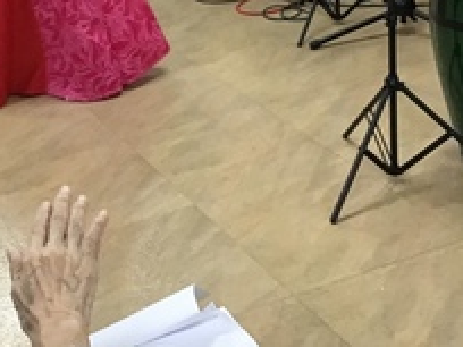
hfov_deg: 25.1
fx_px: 1017
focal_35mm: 76
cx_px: 70
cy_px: 12
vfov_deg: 18.9
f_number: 2.4
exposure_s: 1/30
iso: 100
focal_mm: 3.3
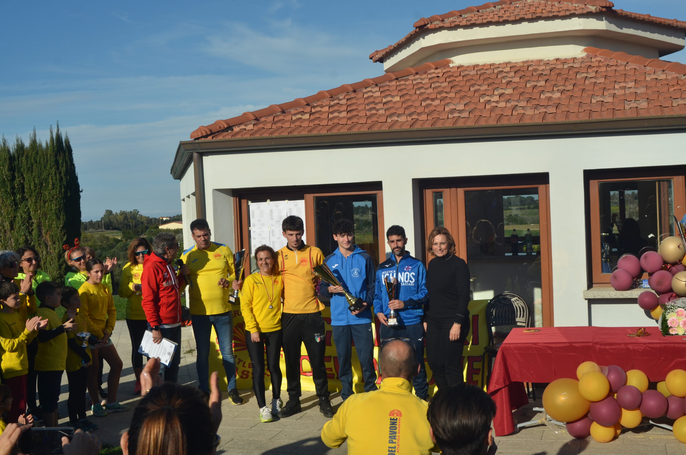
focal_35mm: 44
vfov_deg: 30.7
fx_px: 827
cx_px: 343
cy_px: 228
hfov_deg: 45.0
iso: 100
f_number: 10
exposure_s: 1/400
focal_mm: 29
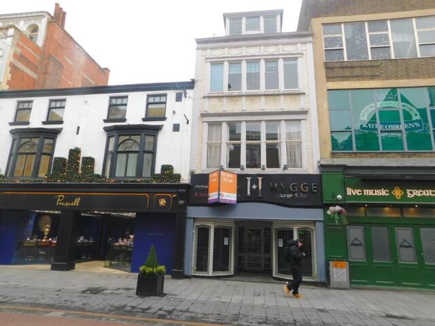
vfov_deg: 58.9
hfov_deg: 73.9
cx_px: 218
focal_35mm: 23
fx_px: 289
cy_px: 163
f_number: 3
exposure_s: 1/125
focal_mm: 4
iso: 125
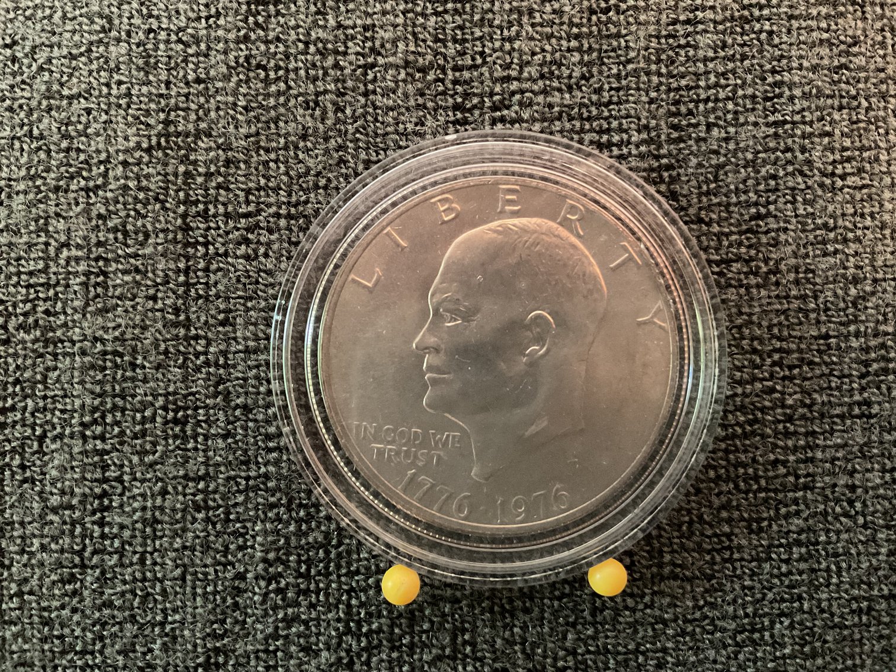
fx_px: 751
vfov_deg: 48.2
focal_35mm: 29
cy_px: 336
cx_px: 448
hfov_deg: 61.7
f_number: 1.8
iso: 500
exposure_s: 1/20
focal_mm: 3
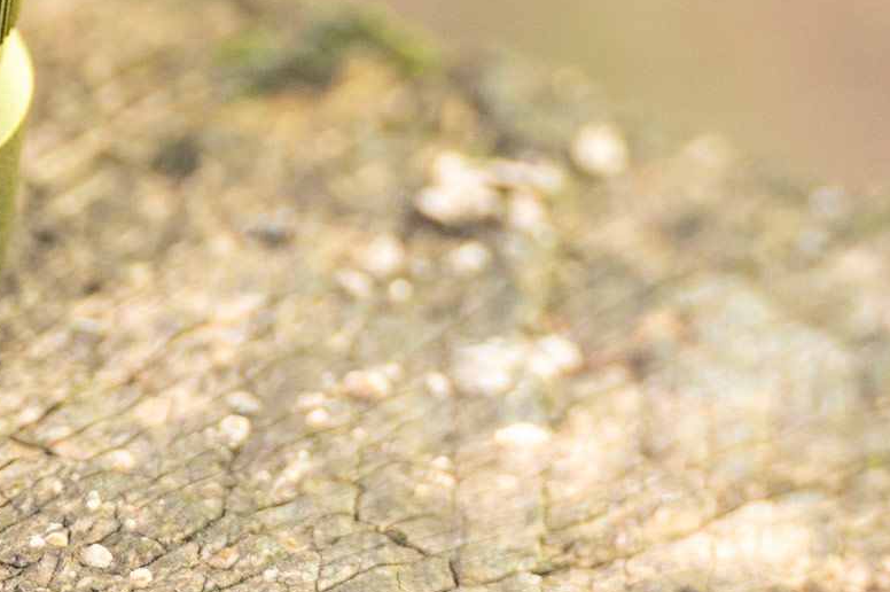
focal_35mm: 647
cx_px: 75
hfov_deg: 3.2
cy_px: -58
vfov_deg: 2.1
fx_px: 15981
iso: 1250
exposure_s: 1/100
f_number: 6.3
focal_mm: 196
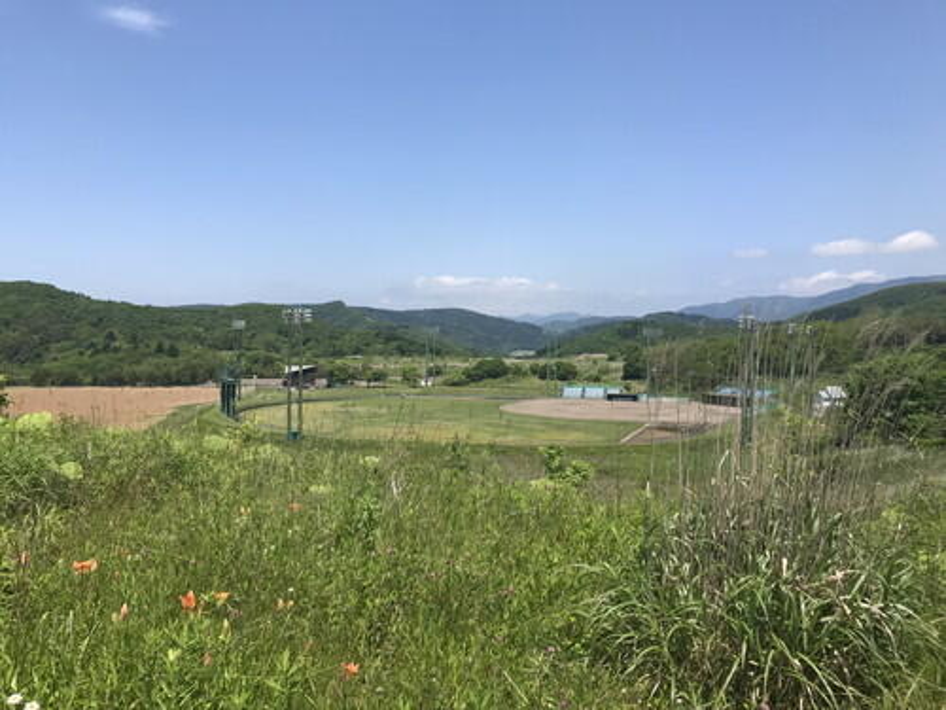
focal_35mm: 28
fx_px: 765
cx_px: 473
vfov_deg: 49.7
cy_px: 355
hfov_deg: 63.4
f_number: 1.8
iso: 20
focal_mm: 3.99
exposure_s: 1/2457
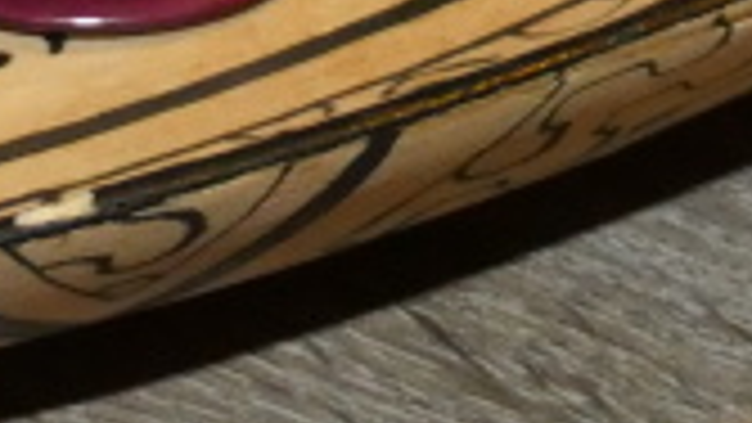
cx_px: -23
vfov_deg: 7.2
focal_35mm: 163
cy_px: 794
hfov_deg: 13.0
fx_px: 3251
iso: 800
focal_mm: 9
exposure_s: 1/60
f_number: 3.9
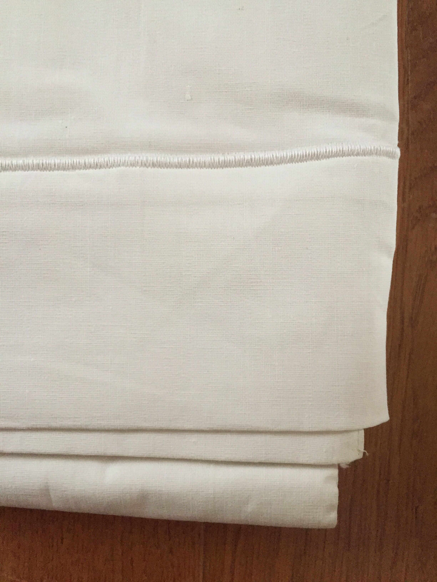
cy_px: 291
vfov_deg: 61.7
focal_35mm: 29
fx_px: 488
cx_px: 218
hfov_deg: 48.2
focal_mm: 4.15
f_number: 2.2
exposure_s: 1/30
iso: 250
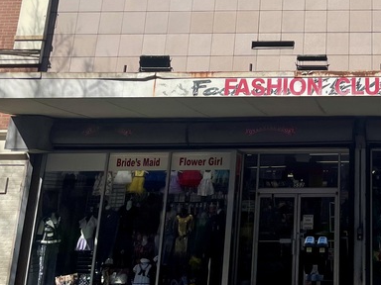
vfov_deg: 21.1
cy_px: -53
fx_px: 715
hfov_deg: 28.2
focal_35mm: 65
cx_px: 369
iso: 32
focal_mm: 4.2
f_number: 1.6
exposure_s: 1/4464
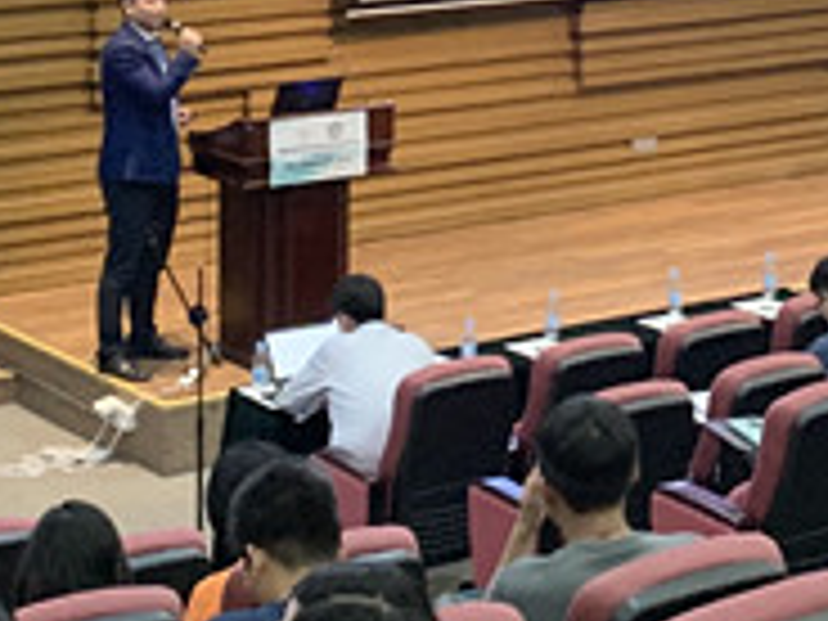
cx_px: 693
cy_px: -117
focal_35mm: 113
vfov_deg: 12.8
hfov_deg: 17.2
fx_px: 2703
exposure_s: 1/33
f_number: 1.8
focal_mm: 4.25
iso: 320
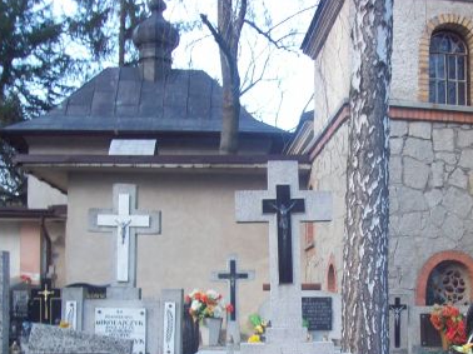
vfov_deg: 23.6
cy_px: 288
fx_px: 833
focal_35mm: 61
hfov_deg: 31.4
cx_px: 323
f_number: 2.7
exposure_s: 1/64.2
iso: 80
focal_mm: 6
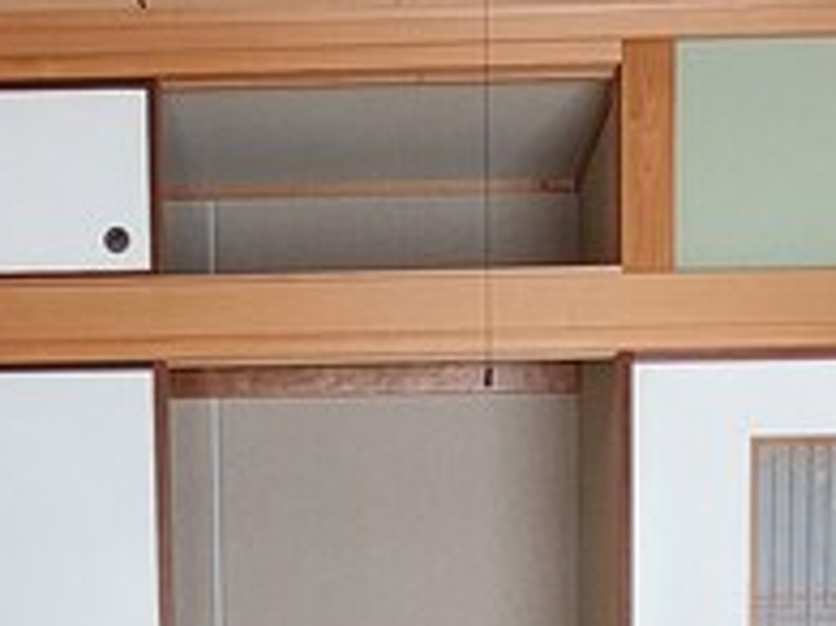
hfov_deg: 30.3
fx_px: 1545
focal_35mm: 64
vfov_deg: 21.0
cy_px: 789
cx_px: 424
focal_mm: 1.74
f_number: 2.2
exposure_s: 1/60
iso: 80
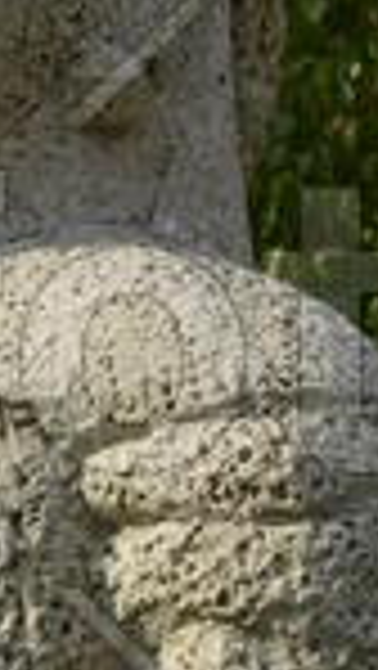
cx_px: -164
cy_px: 360
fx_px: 7596
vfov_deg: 5.1
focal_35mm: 427
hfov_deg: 2.8
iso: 100
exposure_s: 1/80
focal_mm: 70
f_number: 16
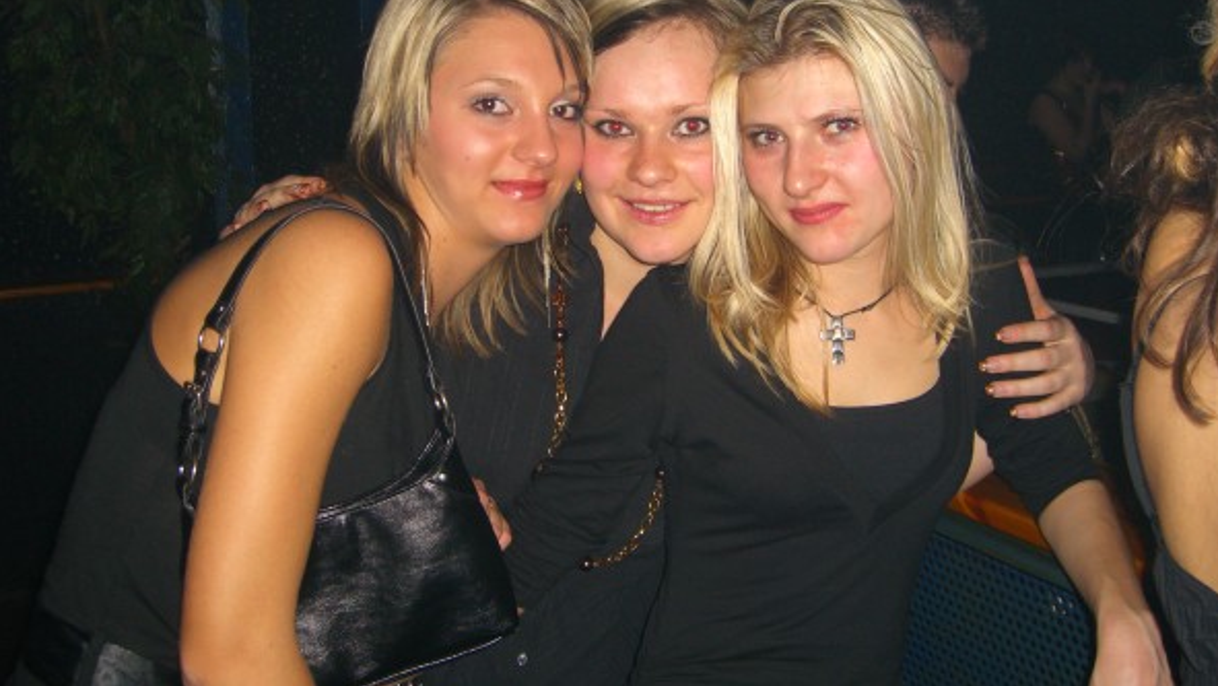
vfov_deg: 28.3
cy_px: 264
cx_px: 614
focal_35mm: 42
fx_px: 1357
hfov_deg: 48.3
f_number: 2.8
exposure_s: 1/60
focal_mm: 7.9
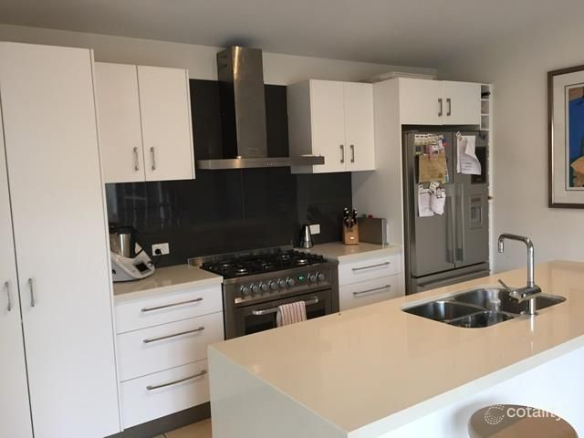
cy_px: 219
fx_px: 489
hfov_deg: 61.7
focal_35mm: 29
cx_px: 292
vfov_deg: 48.2
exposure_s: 1/30
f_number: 2.2
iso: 100
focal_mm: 4.15
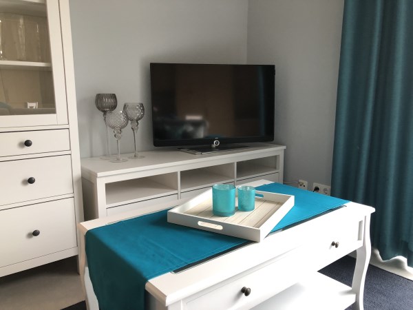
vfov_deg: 49.7
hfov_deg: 63.4
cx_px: 206
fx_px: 334
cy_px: 155
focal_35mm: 28
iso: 32
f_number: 1.8
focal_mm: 4
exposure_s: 1/25
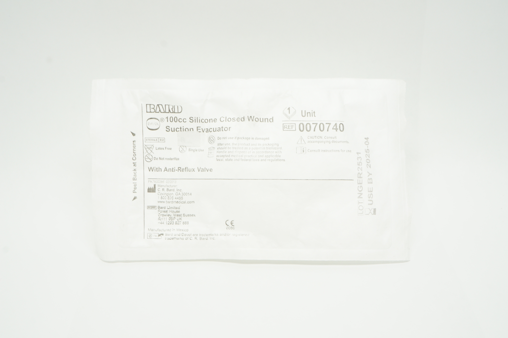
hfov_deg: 48.0
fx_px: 571
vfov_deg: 32.9
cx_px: 254
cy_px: 169
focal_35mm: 40
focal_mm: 27
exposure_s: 1/15
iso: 400
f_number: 13
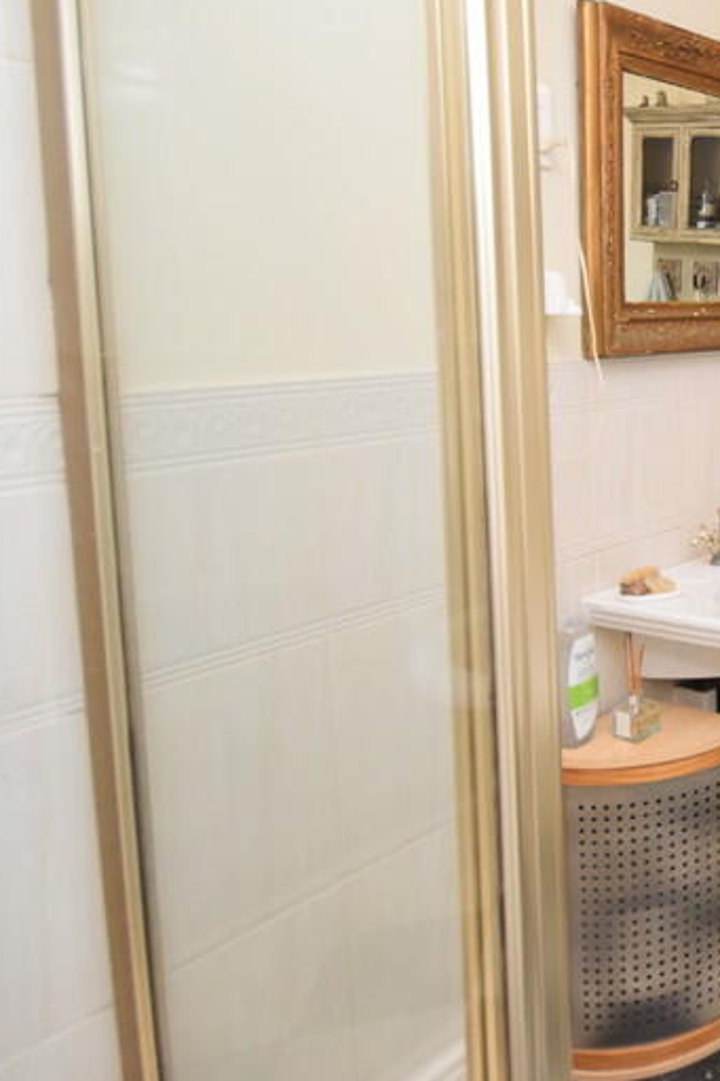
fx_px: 901
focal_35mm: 30
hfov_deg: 32.2
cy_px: 375
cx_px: 950
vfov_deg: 60.7
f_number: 4
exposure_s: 1/125
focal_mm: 10
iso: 1400
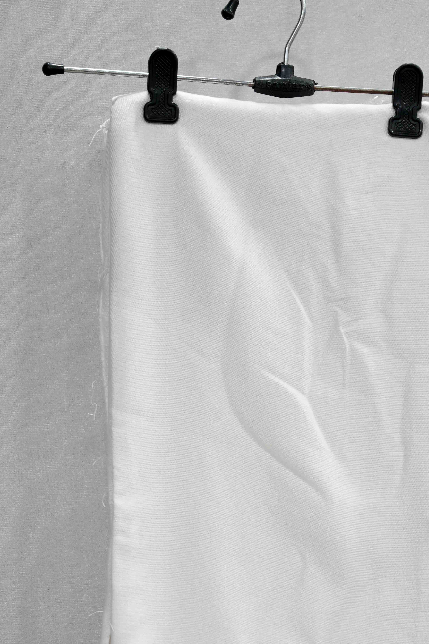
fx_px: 2896
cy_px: 462
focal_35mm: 162
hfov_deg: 8.5
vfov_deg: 12.7
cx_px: 310
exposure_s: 1/60
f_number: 5.6
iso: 1000
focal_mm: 105
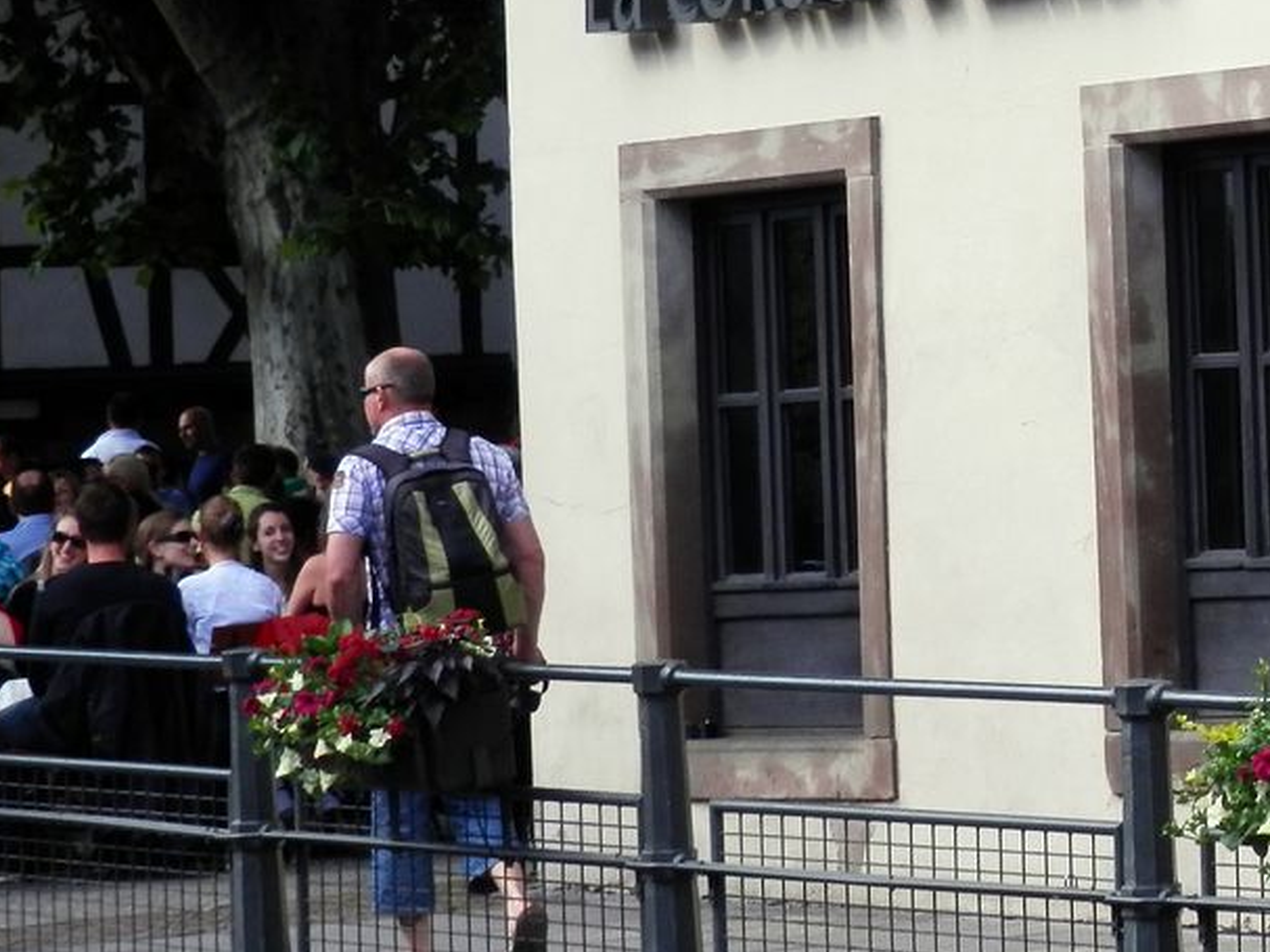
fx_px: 8510
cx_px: 1555
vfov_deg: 6.4
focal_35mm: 232
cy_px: 239
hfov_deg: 8.4
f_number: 4.8
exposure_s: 1/160
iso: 80
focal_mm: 15.8
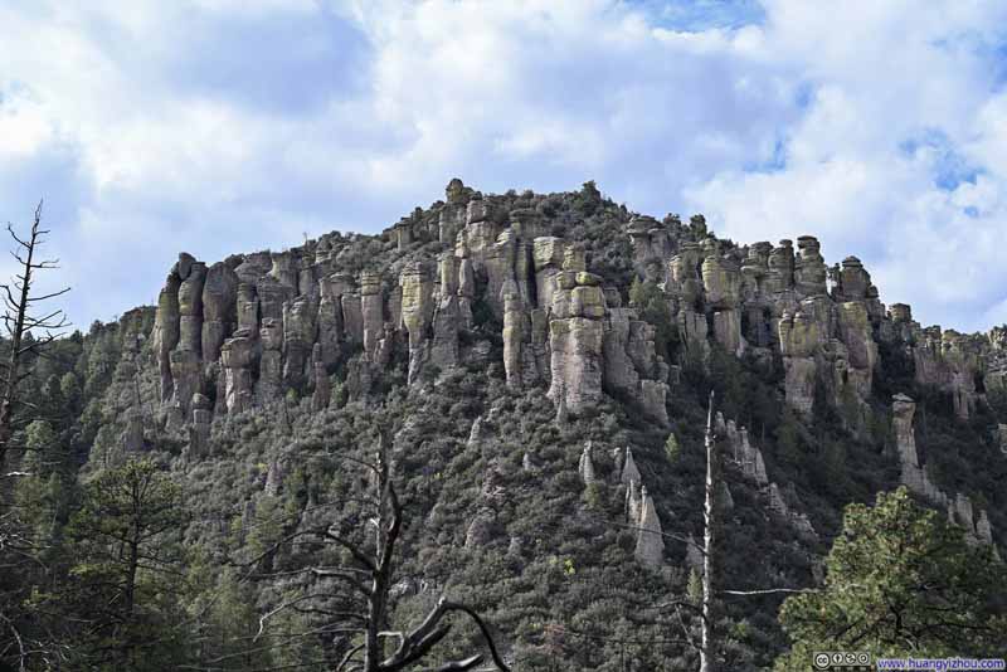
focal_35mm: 59
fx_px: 1651
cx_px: 504
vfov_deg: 23.0
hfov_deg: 33.9
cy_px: 336
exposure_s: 1/500
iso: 100
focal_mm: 59
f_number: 5
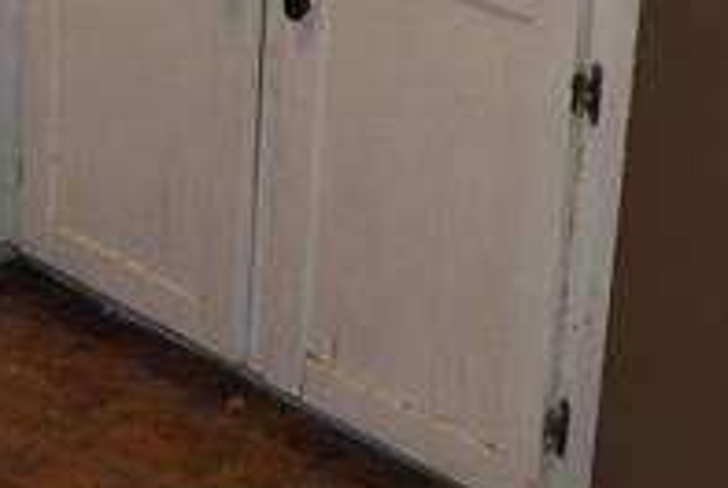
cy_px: -251
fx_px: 2390
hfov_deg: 17.3
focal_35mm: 118
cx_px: 336
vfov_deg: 11.2
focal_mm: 4.9
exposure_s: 1/30
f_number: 2.8
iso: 125
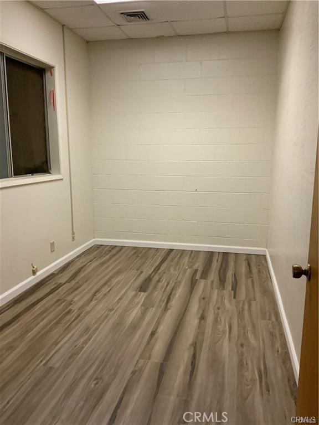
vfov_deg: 61.7
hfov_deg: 48.2
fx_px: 356
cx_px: 160
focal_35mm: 29
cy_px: 212
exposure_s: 1/60
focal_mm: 3
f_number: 1.8
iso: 160
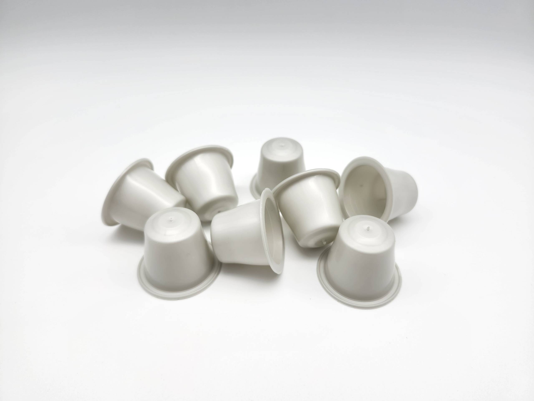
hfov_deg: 73.9
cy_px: 200
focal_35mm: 23
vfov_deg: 58.9
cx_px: 267
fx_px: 355
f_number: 1.8
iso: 25
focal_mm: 5.54
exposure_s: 1/180
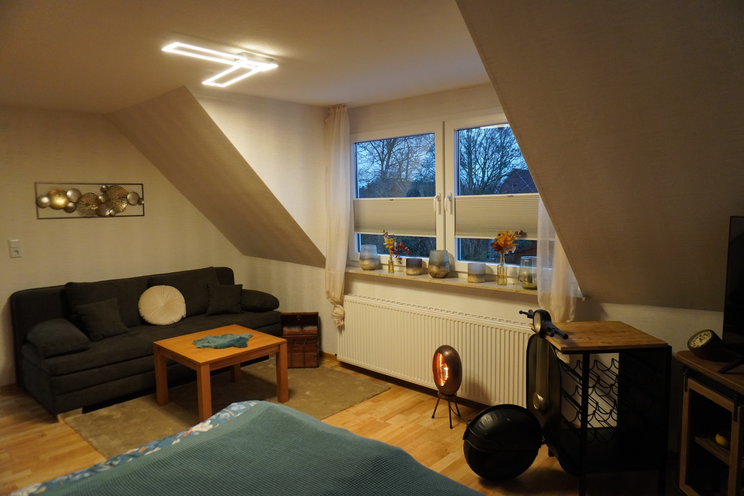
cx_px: 372
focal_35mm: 24
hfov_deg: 73.7
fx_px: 496
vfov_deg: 53.1
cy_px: 248
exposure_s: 1/160
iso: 1600
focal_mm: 16
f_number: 3.5
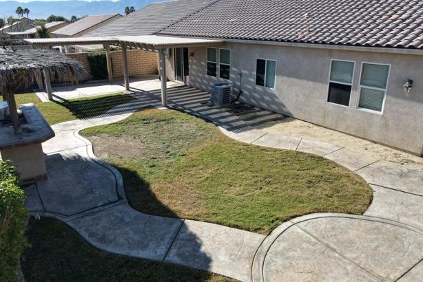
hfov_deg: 69.3
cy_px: 129
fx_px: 306
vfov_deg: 49.5
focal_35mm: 26
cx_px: 205
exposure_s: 1/640
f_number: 2.8
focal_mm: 4.5
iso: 100
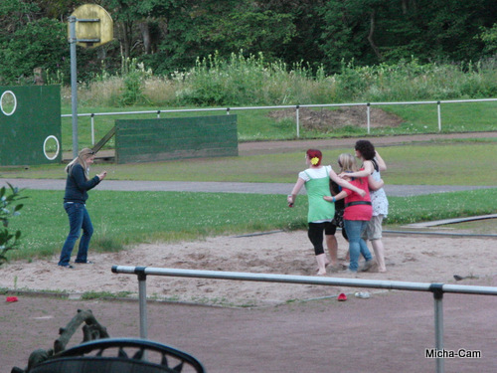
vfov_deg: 8.1
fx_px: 2642
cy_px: 186
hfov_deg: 10.7
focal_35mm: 184
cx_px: 248
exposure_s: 1/100
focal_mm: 32.6
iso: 800
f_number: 4.3
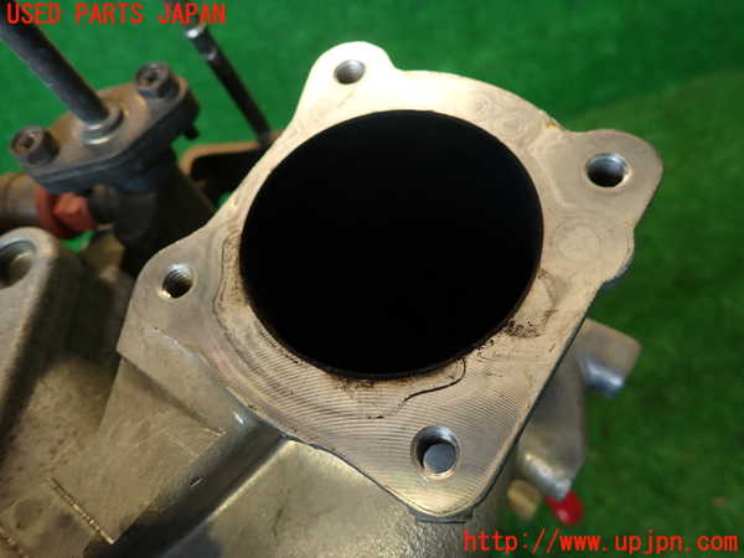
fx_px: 537
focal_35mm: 25
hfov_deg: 69.4
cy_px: 279
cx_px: 372
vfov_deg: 54.9
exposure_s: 1/60
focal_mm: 4.5
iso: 200
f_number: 2
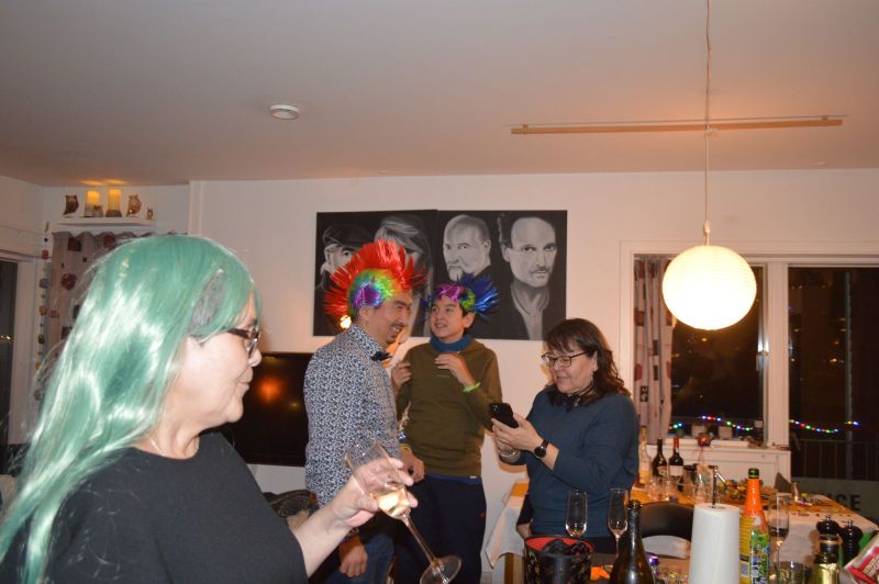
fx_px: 732
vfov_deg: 43.5
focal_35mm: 30
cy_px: 292
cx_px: 440
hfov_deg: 62.0
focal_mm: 20
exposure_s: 1/60
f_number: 3.8
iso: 900
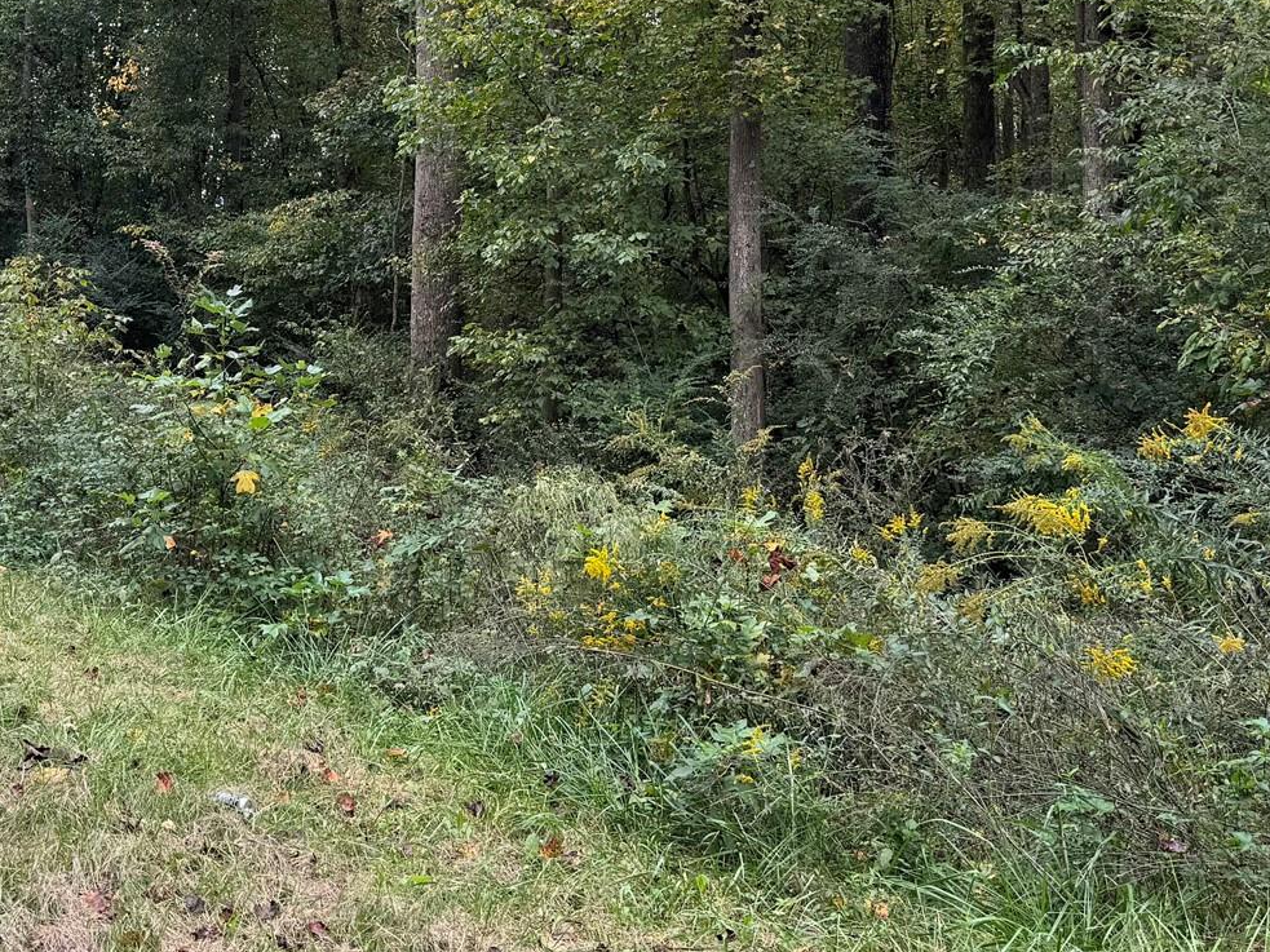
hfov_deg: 37.9
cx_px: 453
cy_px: 128
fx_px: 1834
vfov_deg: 28.2
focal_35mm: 50
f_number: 1.78
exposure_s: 1/266
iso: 80
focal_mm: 6.86
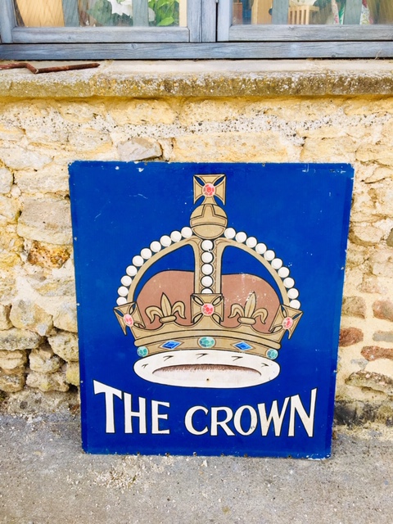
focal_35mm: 29
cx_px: 196
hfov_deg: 48.2
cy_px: 262
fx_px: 439
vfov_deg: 61.7
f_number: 2.2
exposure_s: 1/490
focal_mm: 4.15
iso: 25
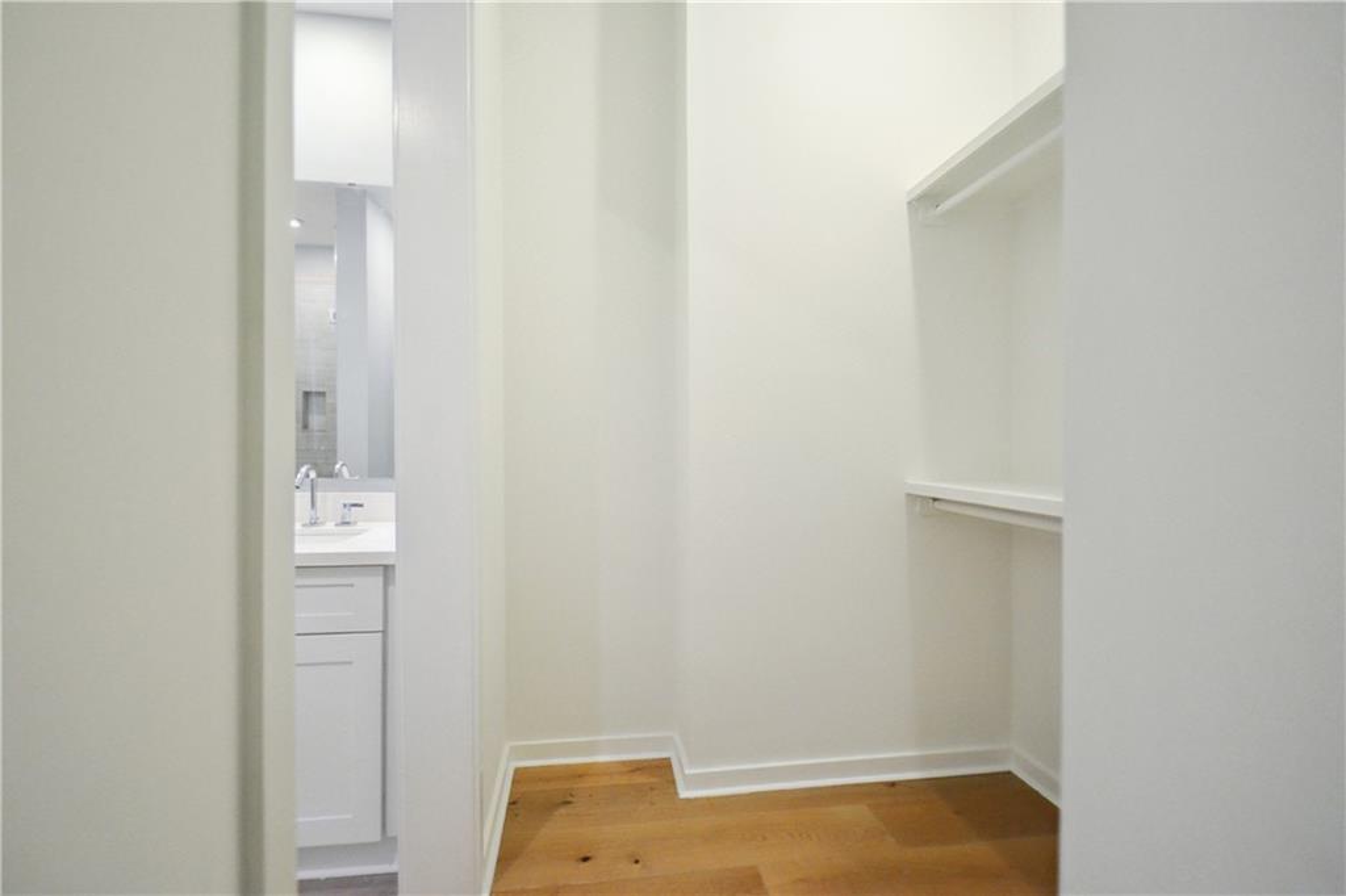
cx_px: 673
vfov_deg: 77.3
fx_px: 561
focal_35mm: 15
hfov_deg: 100.4
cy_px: 448
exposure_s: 1/160
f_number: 4
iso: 3200
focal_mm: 15
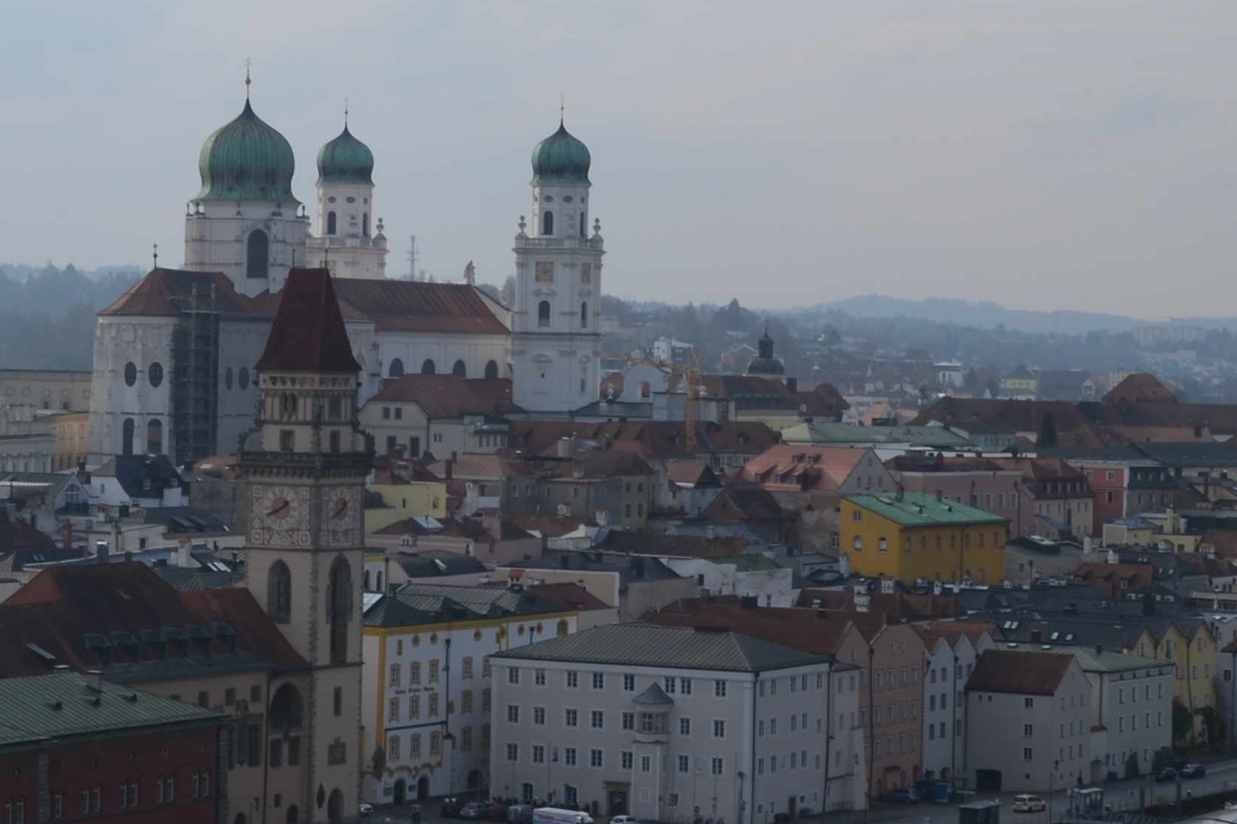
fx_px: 3676
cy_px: 441
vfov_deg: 12.8
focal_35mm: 107
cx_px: 606
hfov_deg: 19.1
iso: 100
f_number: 11
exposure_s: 1/125
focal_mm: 24
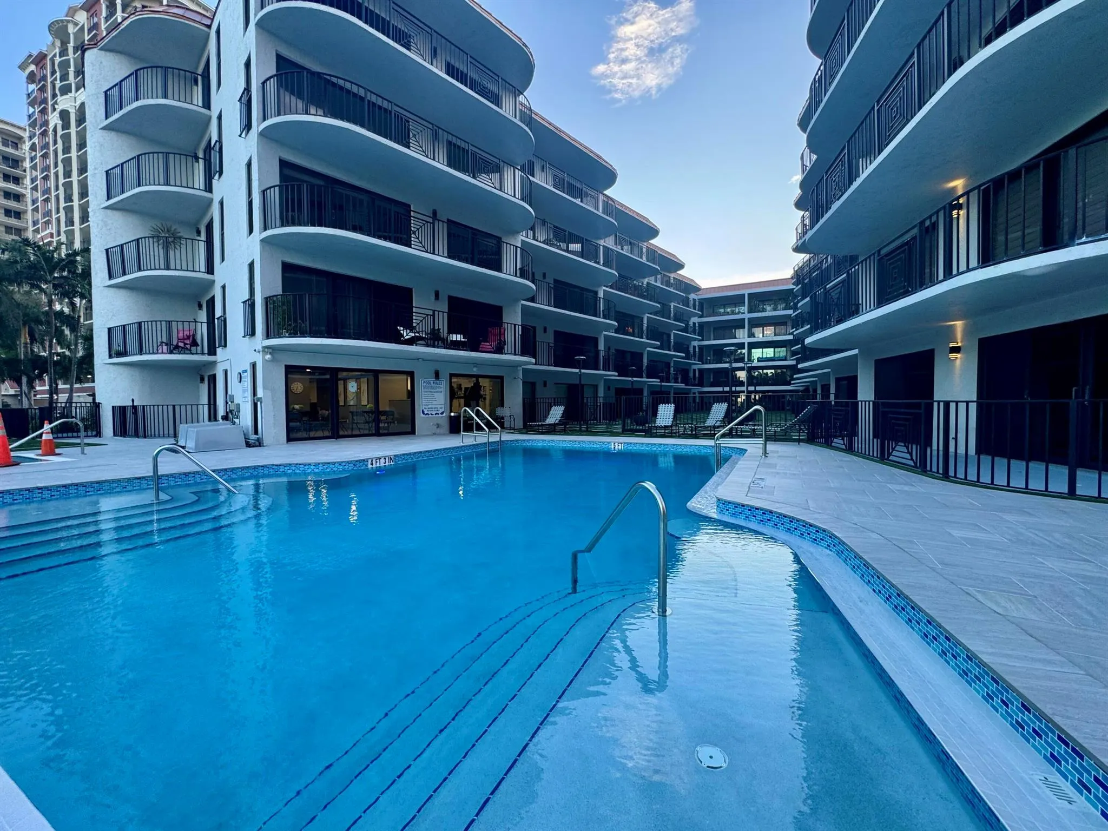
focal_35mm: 14
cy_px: 416
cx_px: 554
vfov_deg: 85.7
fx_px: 448
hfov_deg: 102.1
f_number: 2.2
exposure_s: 1/99
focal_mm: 2.22
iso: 80
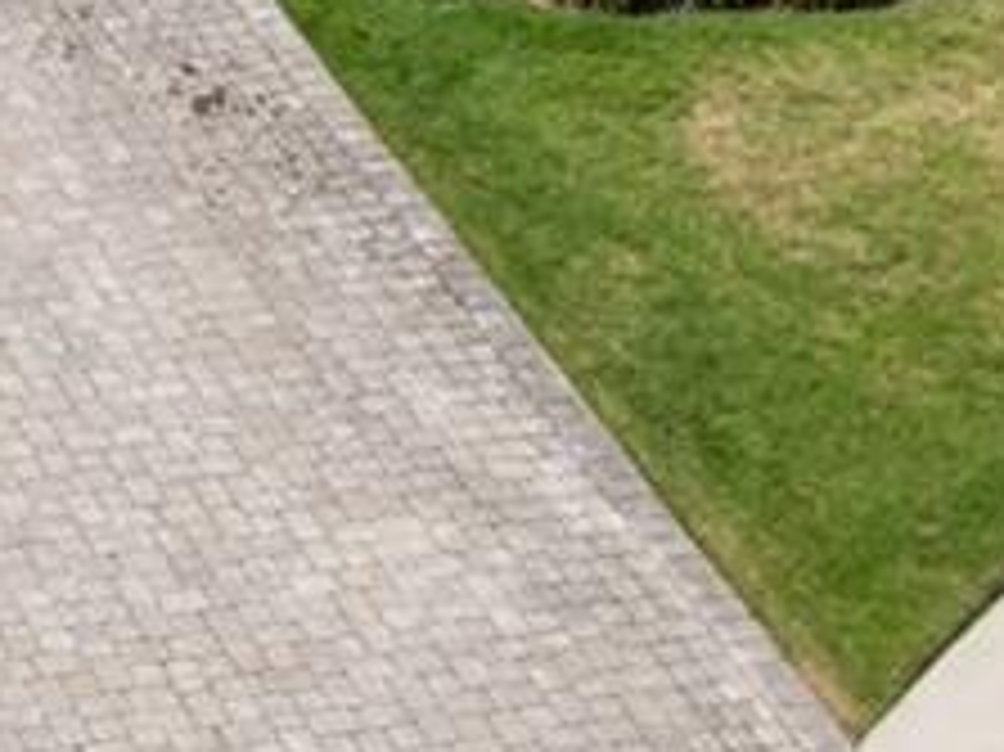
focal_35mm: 172
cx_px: -626
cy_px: -1362
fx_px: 4986
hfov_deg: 10.9
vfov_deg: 7.7
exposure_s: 1/100
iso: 100
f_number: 2.8
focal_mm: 12.29
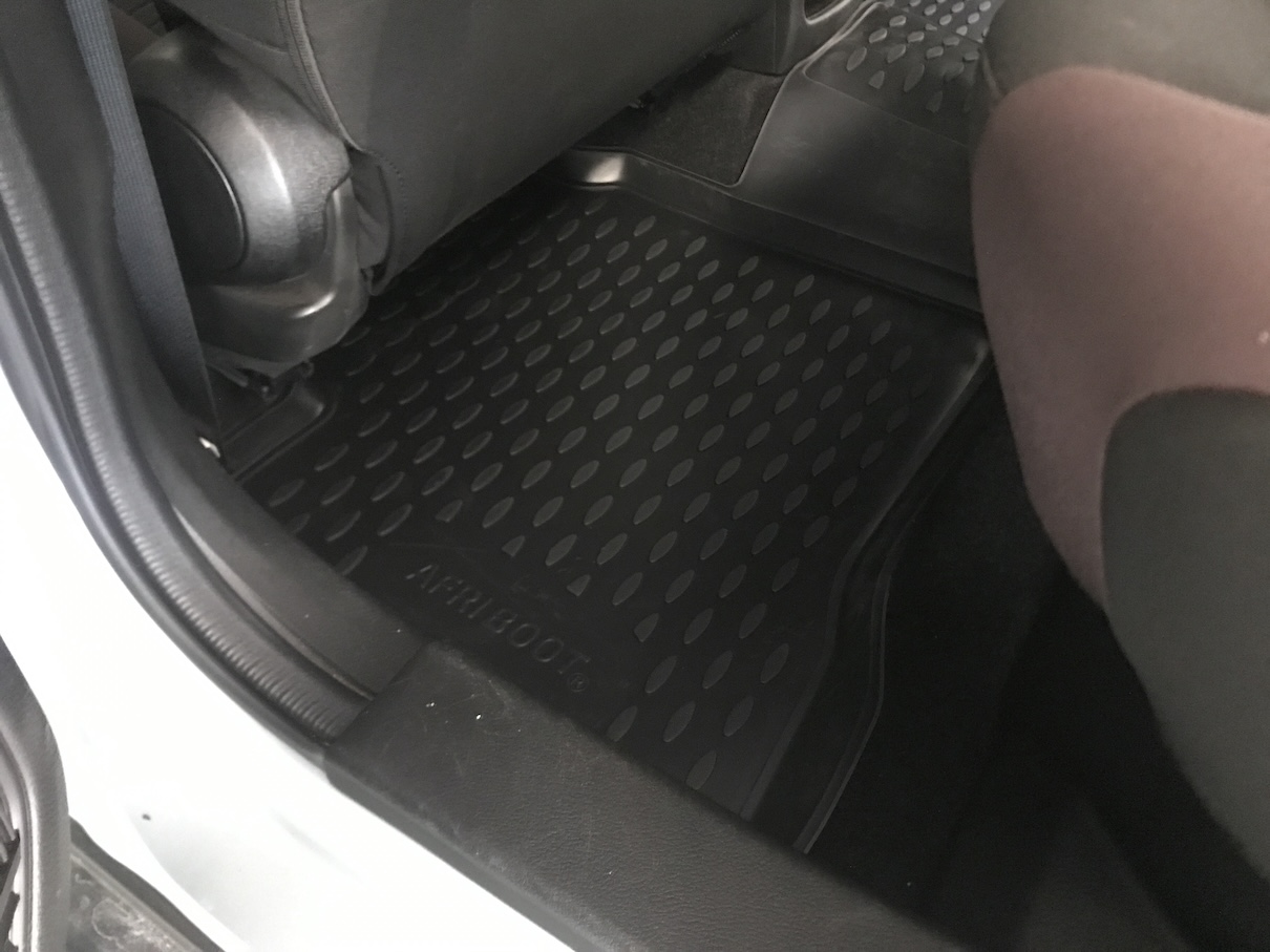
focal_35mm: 28
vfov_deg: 49.7
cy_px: 476
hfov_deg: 63.5
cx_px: 635
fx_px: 1027
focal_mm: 3.99
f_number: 1.8
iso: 200
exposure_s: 1/4
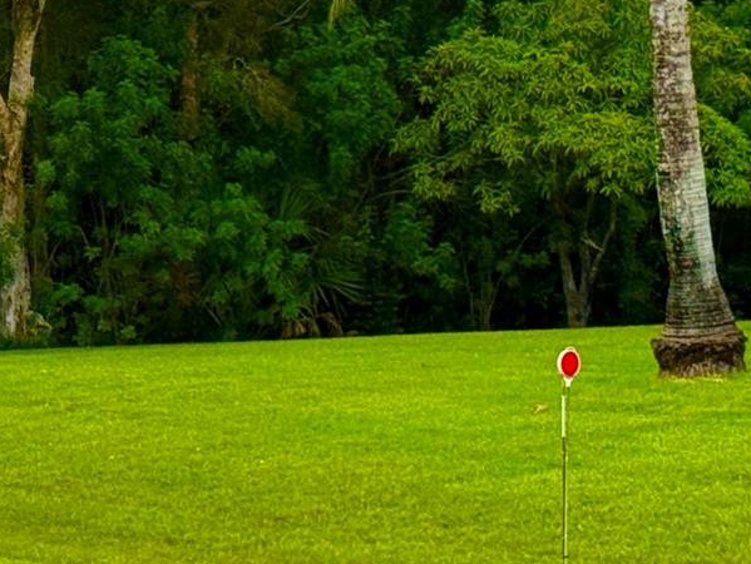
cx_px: -179
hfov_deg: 11.8
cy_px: 51
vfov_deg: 9.0
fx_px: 3560
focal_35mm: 164
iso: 100
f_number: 1.78
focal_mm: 6.76
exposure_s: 1/4878
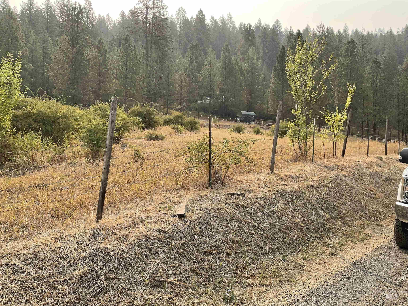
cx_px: 204
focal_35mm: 29
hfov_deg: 61.7
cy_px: 153
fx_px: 342
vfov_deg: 48.2
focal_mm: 3
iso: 16
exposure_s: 1/627
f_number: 1.8
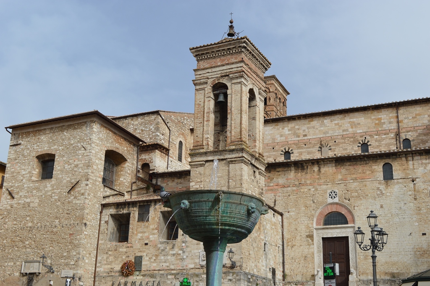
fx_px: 555
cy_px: 143
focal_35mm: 46
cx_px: 215
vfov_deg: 28.9
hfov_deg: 42.4
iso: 100
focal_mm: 31
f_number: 9
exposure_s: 1/320
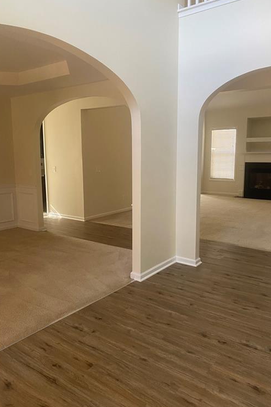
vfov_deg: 65.5
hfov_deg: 46.3
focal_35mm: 28
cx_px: 142
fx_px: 316
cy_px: 205
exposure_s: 1/60
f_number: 1.8
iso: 200
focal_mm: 4.25
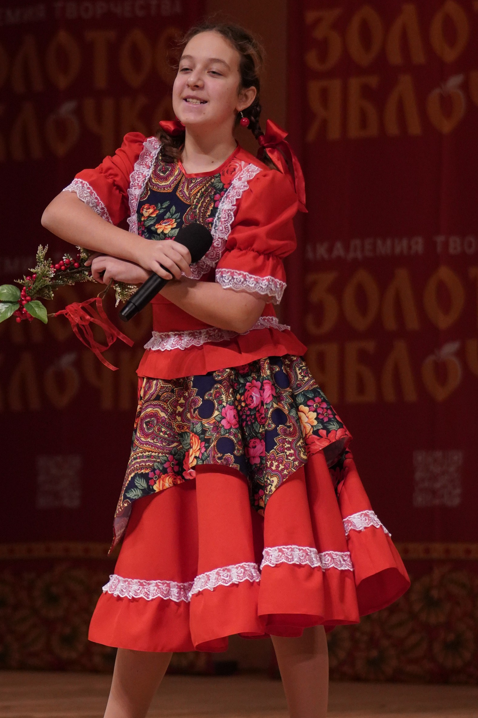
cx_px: 88
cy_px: 341
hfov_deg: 5.7
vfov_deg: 8.6
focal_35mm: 240
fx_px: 4780
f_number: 2.8
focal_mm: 92
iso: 1600
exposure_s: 1/400
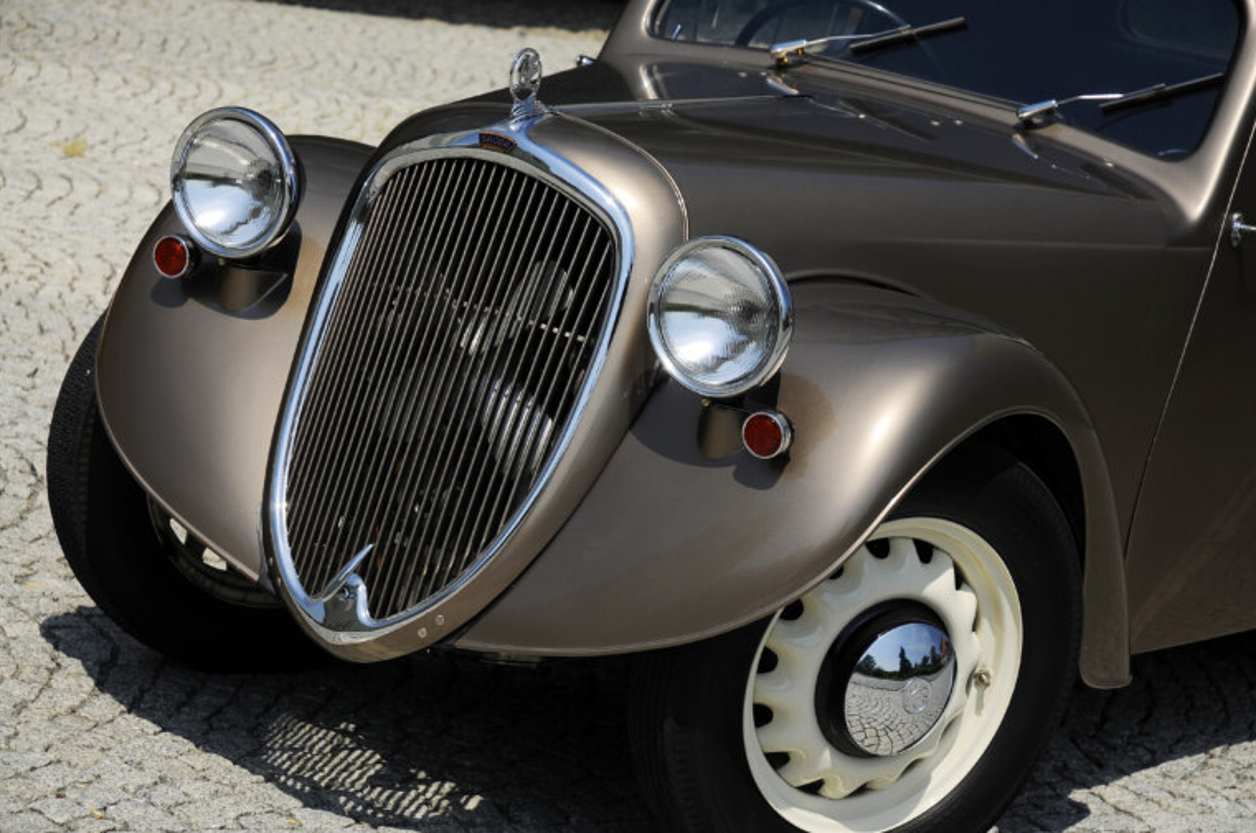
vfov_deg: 12.9
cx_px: 629
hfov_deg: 19.3
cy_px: 416
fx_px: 3693
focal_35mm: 106
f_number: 5.6
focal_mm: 70
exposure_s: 1/500
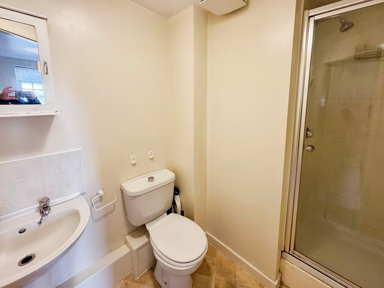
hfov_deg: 102.0
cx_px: 192
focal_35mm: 14
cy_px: 144
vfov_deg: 85.7
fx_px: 155
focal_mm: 2.22
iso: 320
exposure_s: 1/100
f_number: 2.2
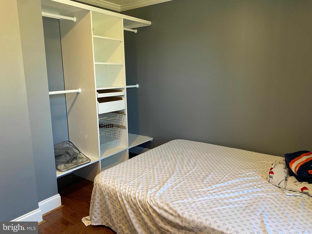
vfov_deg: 53.1
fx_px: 234
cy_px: 117
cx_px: 156
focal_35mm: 26
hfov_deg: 67.3
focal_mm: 4.25
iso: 125
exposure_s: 1/60
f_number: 1.8
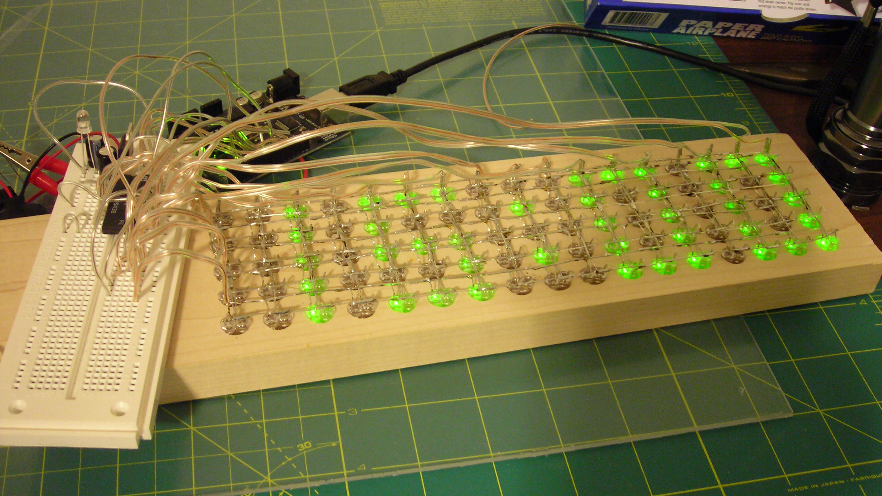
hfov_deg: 48.4
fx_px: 982
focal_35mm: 42
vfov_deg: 28.3
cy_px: 257
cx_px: 444
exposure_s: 1/1.6
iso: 200
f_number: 3.2
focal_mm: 6.3
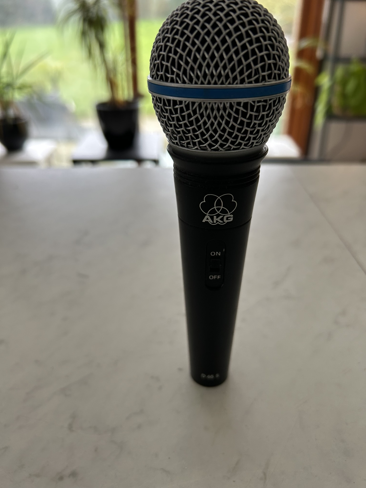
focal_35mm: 26
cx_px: 183
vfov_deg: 67.3
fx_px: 367
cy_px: 244
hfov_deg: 53.1
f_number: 1.5
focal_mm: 5.7
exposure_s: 1/121
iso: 100
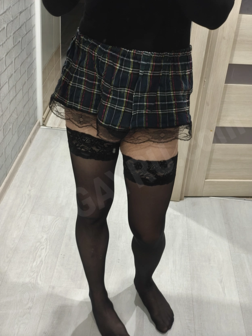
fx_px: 485
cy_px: 168
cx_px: 126
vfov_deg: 38.2
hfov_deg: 29.1
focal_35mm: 50
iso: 2000
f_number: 1.9
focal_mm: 7.1
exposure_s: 1/50
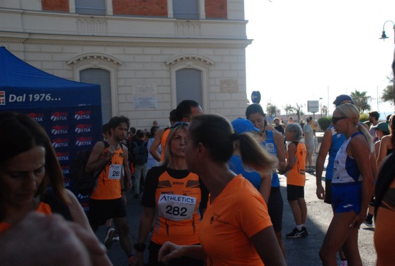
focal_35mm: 42
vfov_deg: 32.0
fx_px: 462
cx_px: 198
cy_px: 133
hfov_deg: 46.3
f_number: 6.3
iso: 1000
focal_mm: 28
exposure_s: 1/1600
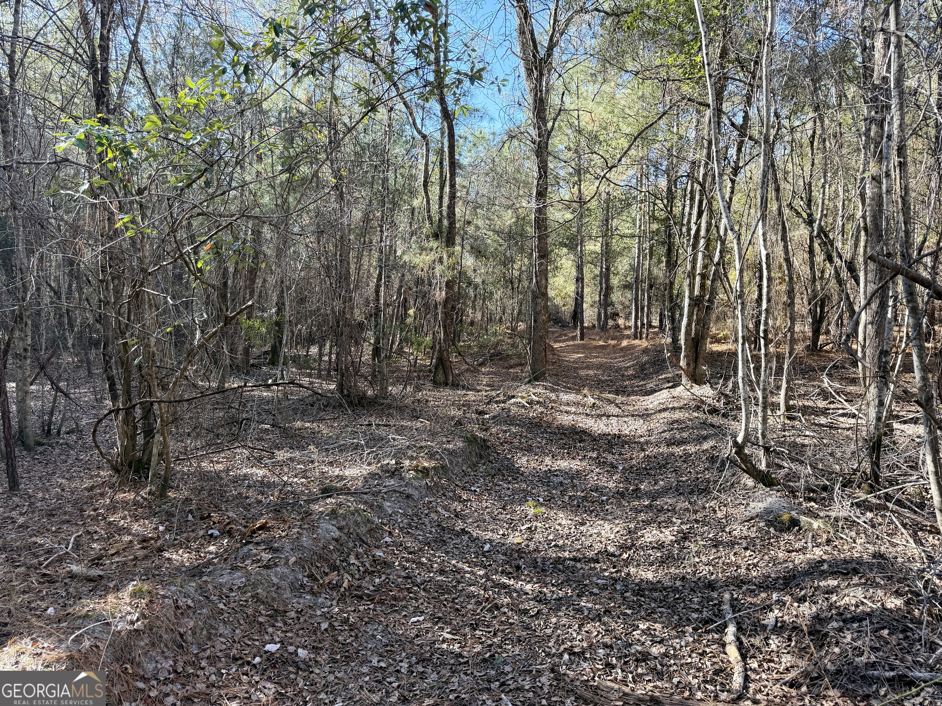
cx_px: 471
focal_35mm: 24
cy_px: 353
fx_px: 653
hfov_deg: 71.6
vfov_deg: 56.8
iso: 80
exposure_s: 1/267
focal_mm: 6.76
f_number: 1.78
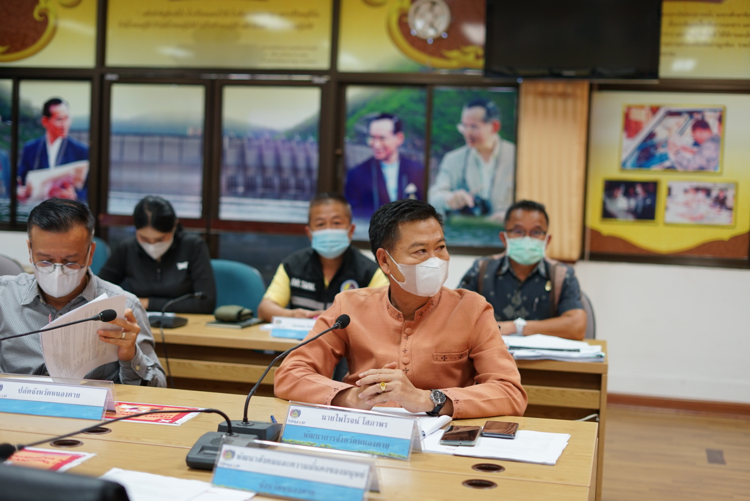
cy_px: 250
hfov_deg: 39.6
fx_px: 1042
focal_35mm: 50
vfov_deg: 27.0
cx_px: 375
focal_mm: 50
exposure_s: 1/80
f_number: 2.2
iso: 400
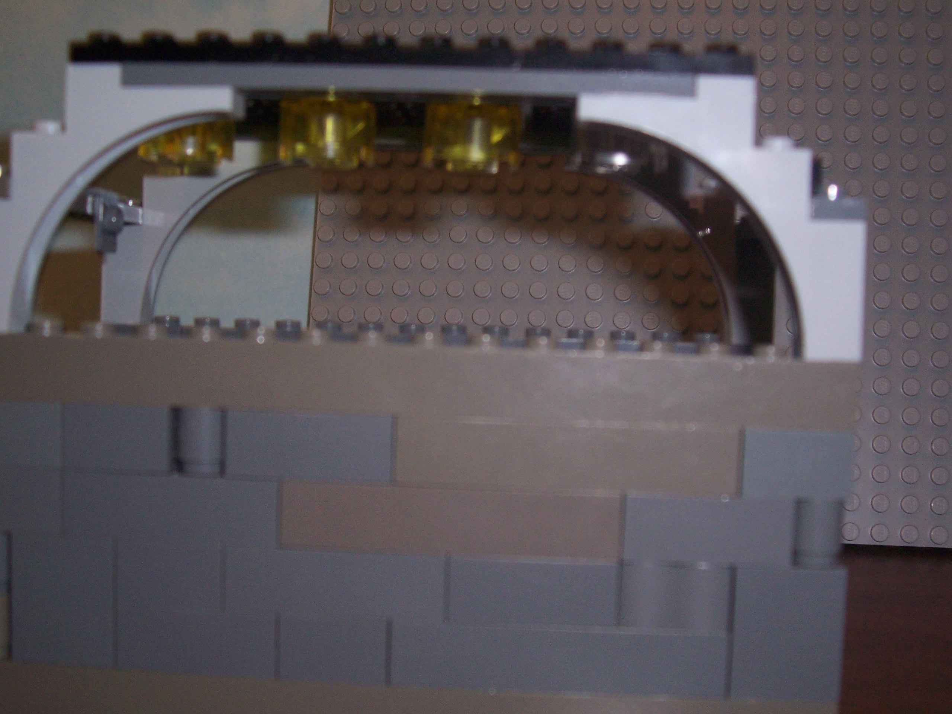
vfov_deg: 34.3
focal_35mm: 42
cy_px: 357
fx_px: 1155
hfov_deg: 44.8
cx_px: 476
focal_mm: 7
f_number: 3
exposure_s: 1/60
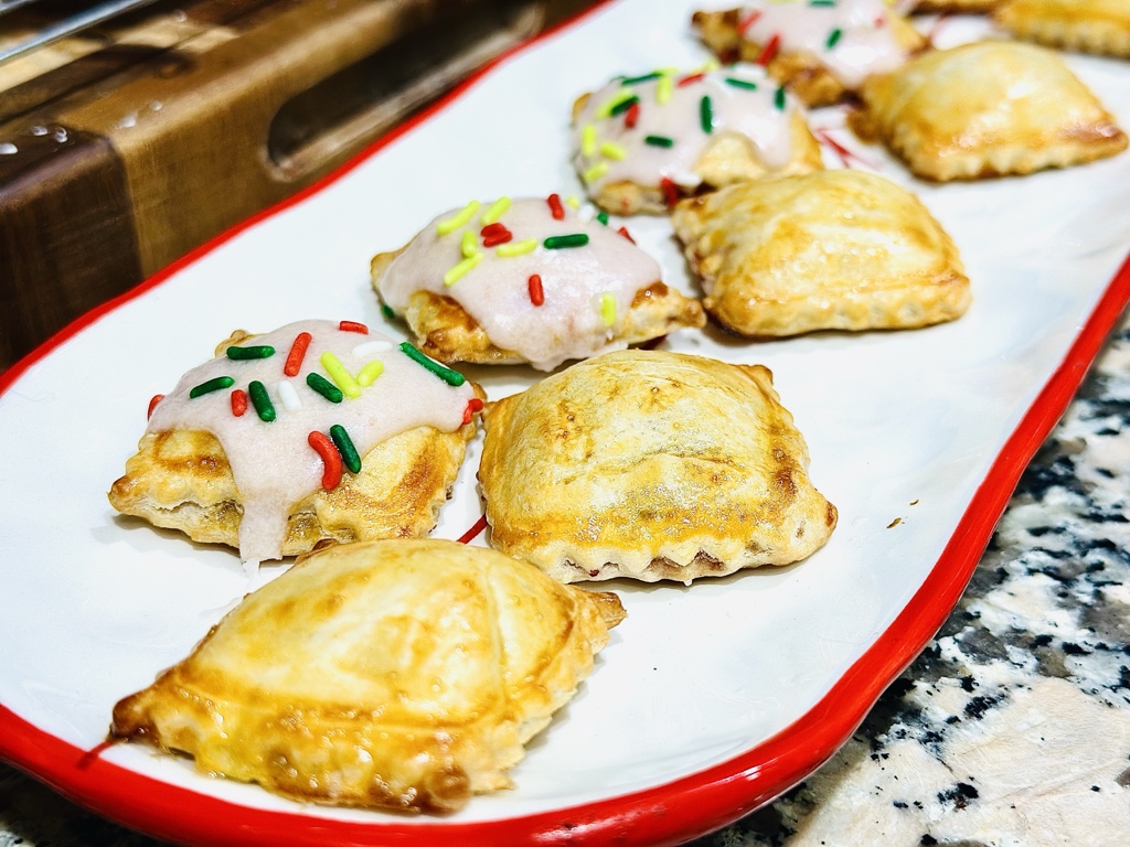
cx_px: 565
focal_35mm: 48
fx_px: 1567
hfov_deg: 39.7
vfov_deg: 30.3
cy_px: 424
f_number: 1.78
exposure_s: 1/60
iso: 80
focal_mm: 6.86
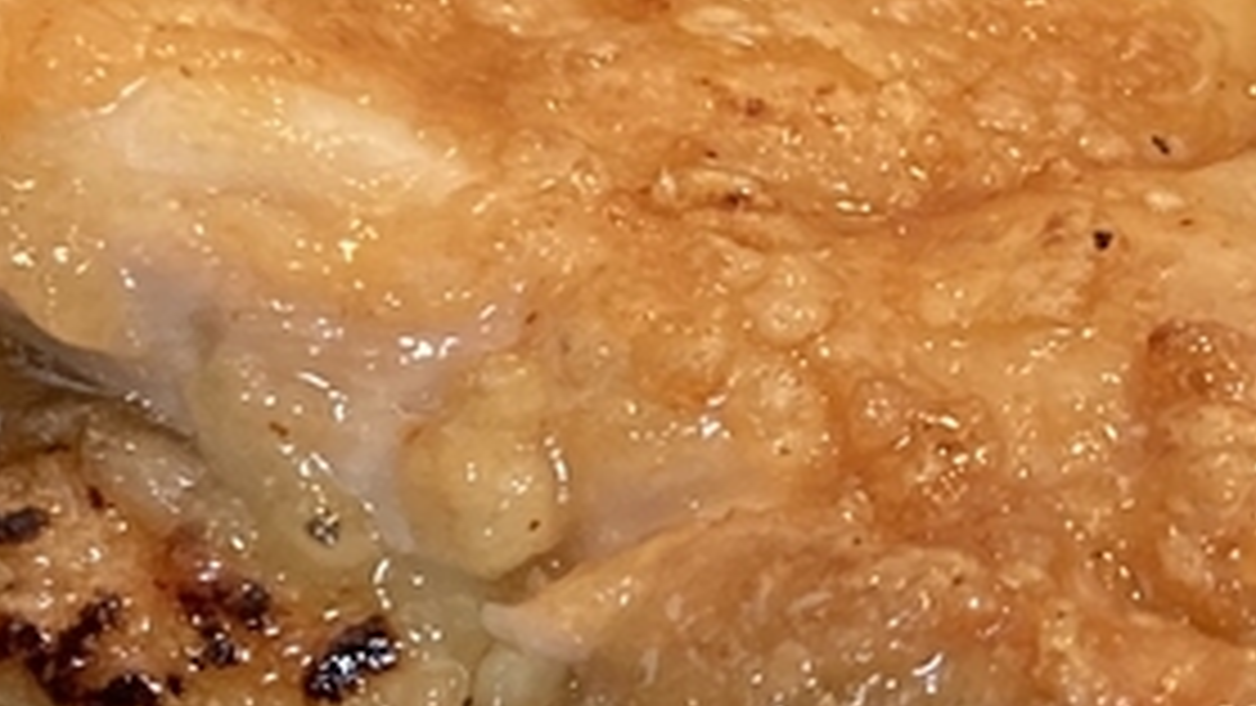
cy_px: 400
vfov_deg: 9.3
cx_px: 1279
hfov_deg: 16.0
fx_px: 4363
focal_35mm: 131
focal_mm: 3.99
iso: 320
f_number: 1.8
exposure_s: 1/50
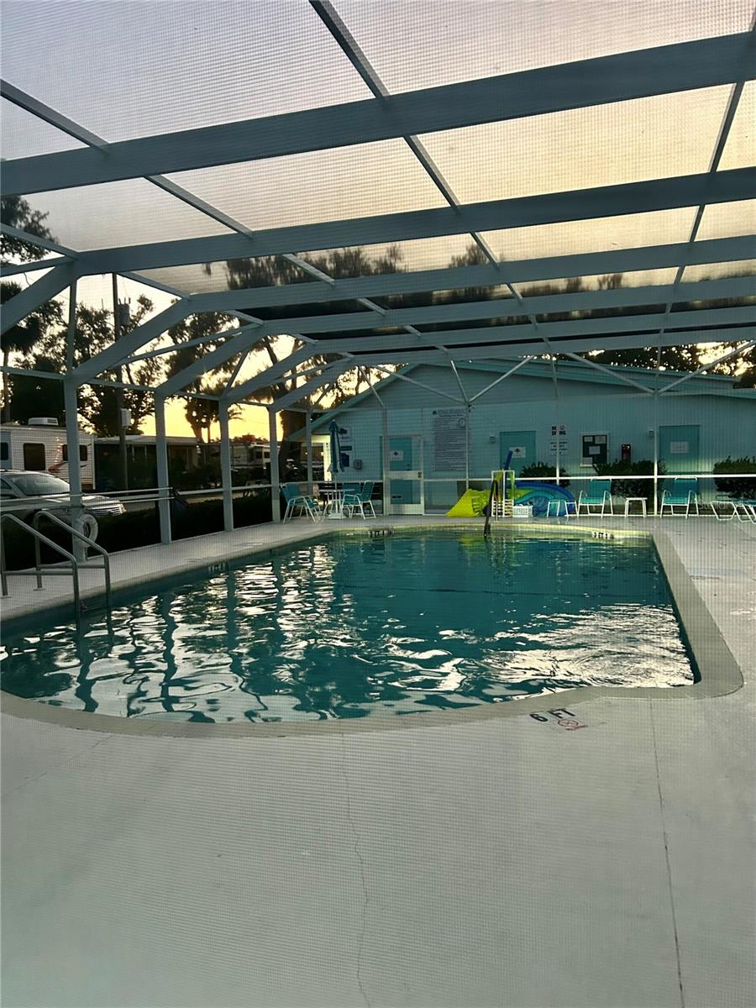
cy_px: 504
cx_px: 378
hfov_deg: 53.1
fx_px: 757
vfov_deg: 67.3
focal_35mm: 26
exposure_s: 1/52
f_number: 1.5
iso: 500
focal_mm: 5.7
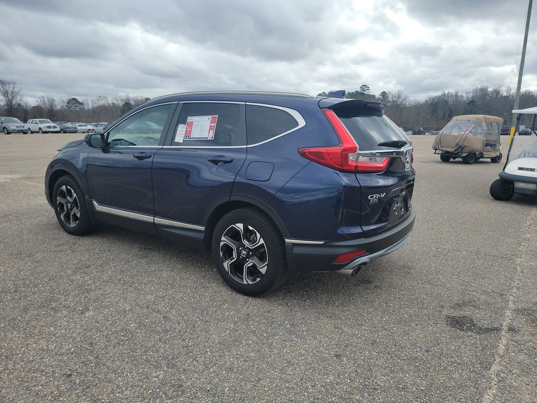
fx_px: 372
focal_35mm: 24
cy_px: 202
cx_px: 268
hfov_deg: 71.6
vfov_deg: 56.8
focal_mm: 6.7
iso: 50
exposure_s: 1/619
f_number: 1.8
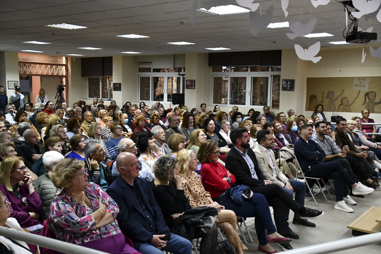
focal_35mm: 39
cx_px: 190
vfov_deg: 34.2
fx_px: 413
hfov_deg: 49.6
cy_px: 127
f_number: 3.8
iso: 3200
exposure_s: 1/100
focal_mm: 26
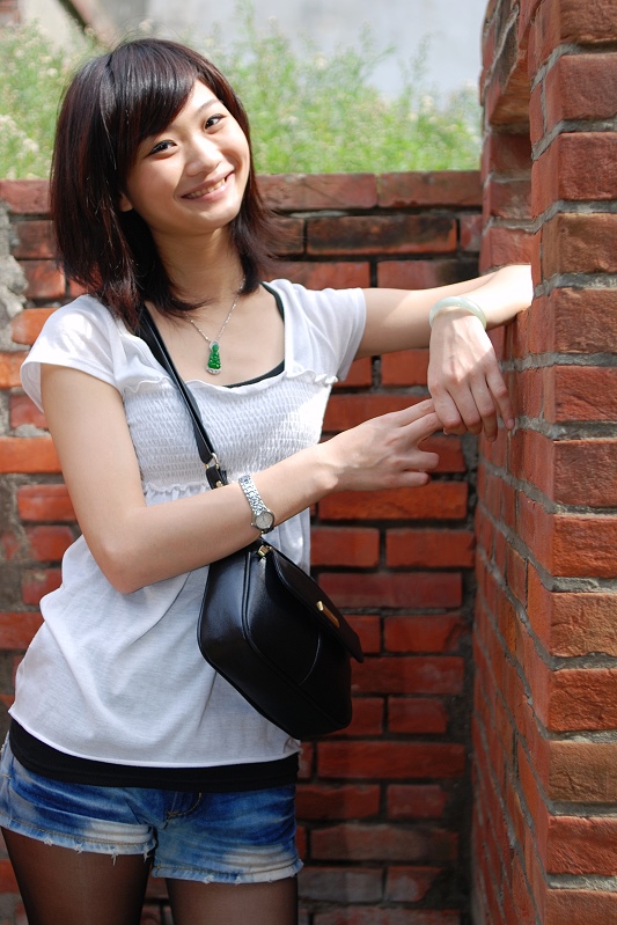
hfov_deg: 25.8
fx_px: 1349
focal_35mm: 52
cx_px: 308
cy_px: 462
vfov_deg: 37.8
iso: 100
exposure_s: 1/500
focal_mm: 35
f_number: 2.8
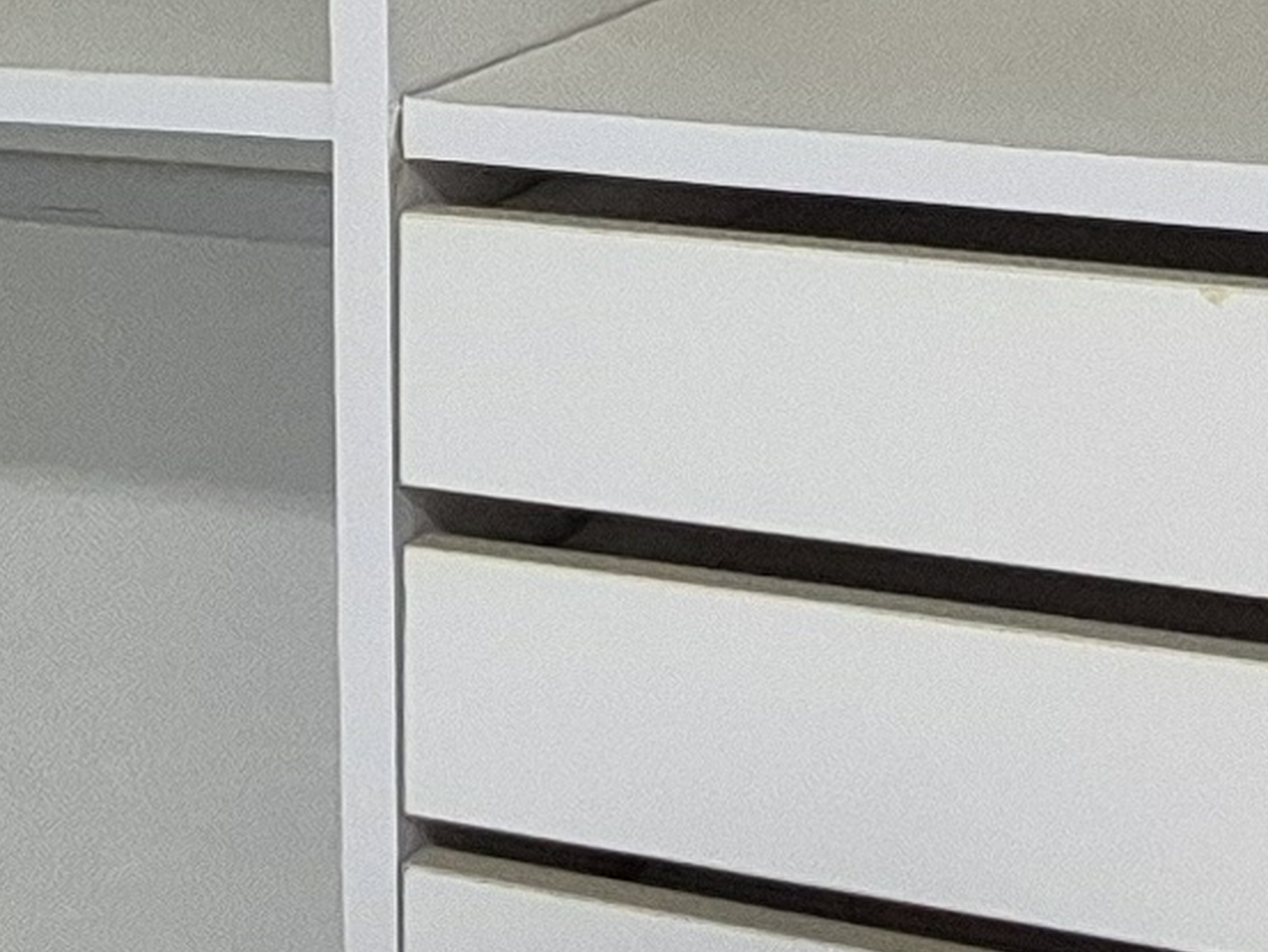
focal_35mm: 94
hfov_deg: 20.6
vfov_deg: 15.4
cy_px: -30
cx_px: 271
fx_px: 3444
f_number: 2.2
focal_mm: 1.74
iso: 1000
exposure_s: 1/60
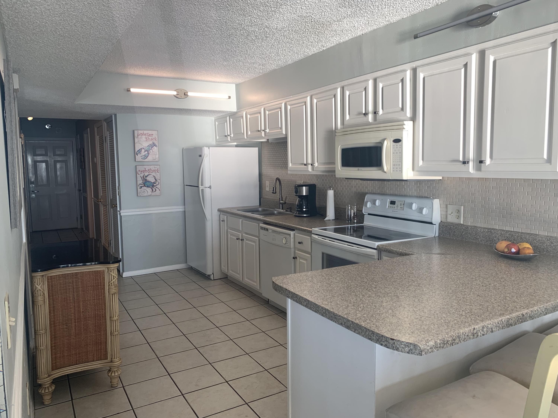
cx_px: 279
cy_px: 209
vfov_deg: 53.1
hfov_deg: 67.3
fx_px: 419
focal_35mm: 26
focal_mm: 4.25
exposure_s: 1/120
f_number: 1.8
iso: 32
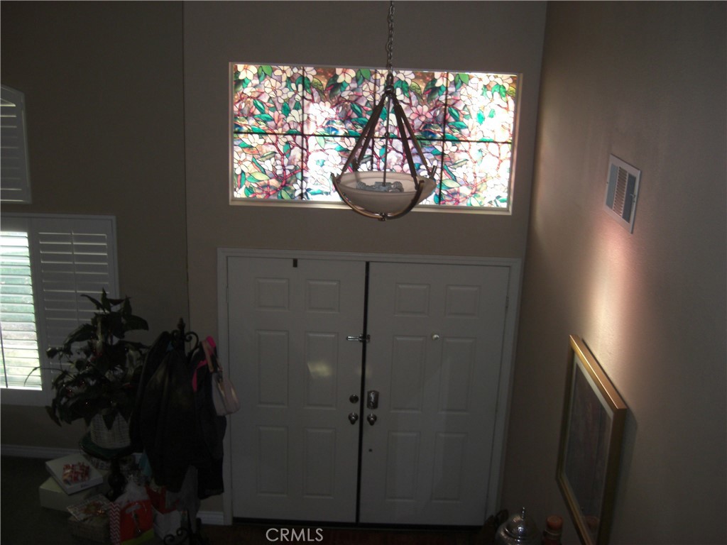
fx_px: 798
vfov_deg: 37.7
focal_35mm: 38
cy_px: 272
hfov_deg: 49.0
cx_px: 364
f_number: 2.8
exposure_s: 1/60
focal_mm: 7.9
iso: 200
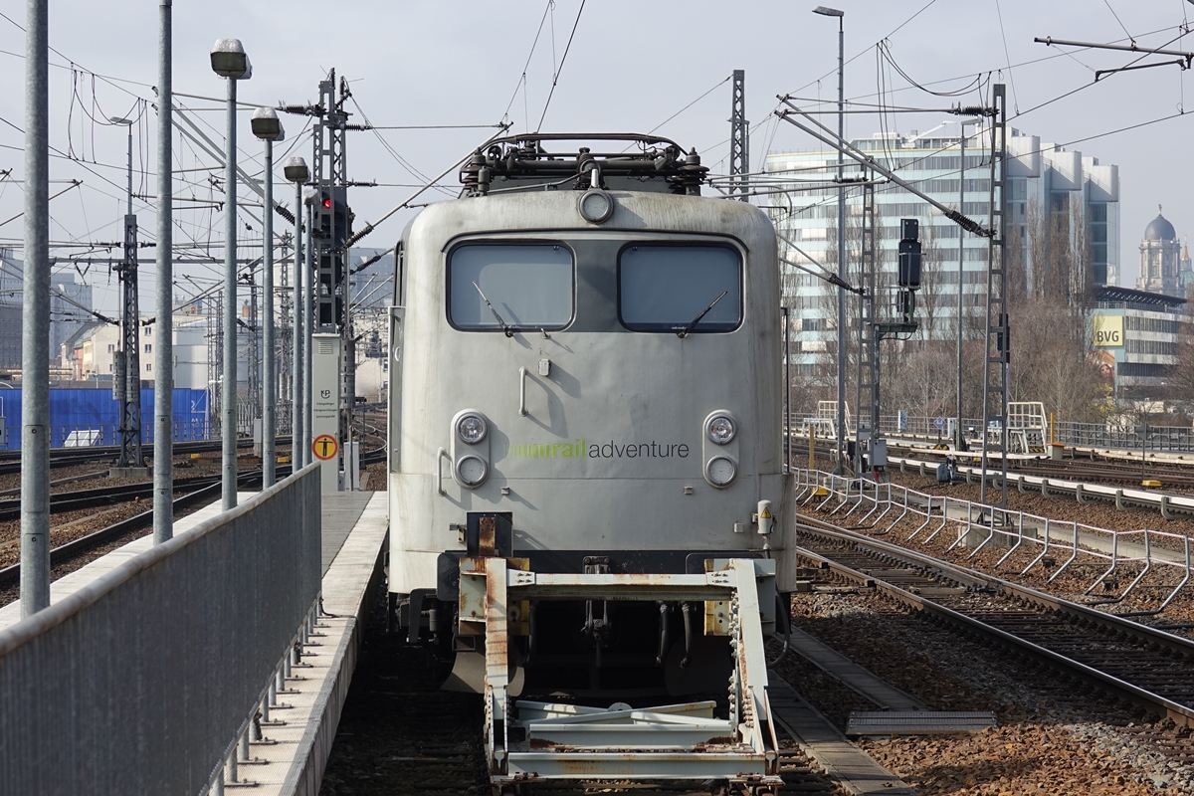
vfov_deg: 13.7
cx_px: 597
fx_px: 3316
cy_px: 398
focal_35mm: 100
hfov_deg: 20.4
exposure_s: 1/640
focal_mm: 36.72
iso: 100
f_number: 4
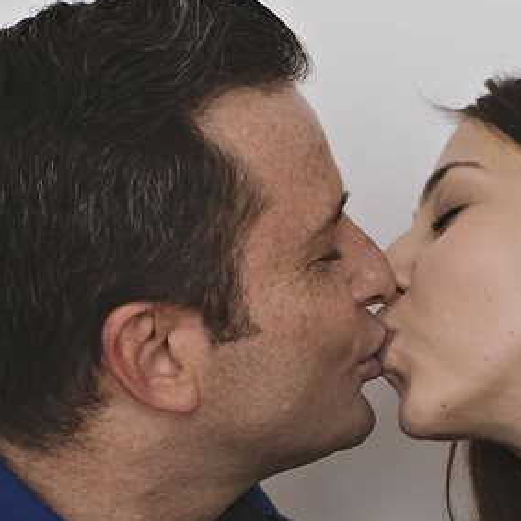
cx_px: 366
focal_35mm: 126
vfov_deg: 13.4
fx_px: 2146
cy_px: 639
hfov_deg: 13.8
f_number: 3.2
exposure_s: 1/160
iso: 320
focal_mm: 35
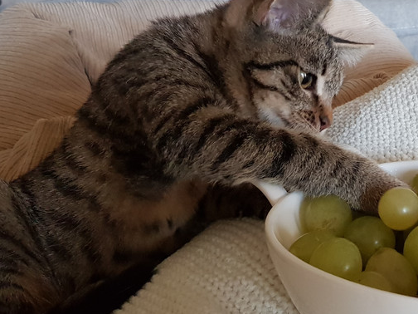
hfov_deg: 33.7
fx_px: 664
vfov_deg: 26.6
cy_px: 145
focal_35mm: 55
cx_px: 349
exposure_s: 1/50
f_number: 1.7
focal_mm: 4.3
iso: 500
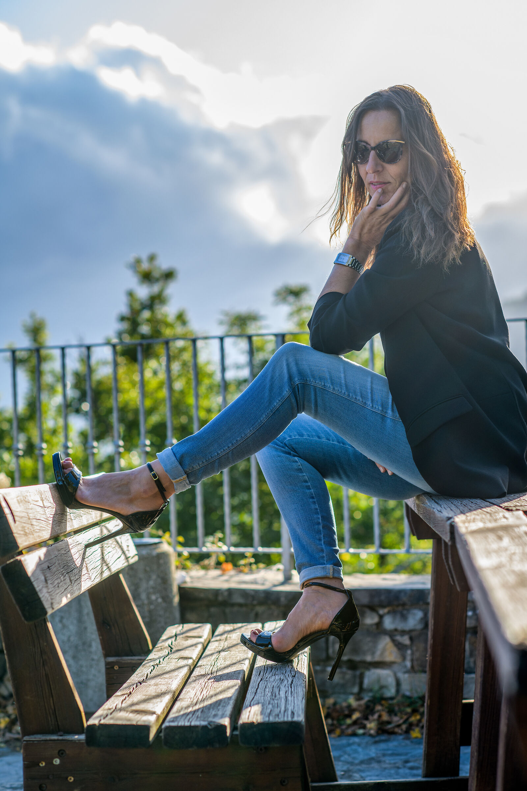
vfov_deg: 23.9
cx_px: 264
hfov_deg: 16.1
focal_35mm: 85
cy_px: 396
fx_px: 1866
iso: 64
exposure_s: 1/250
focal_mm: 85
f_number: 4
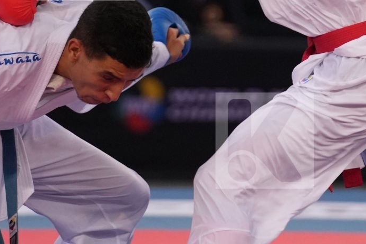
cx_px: 265
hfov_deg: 3.0
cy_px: -47
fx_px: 6961
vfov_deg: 2.0
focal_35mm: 685
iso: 1600
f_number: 2.8
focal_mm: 176
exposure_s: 1/1000
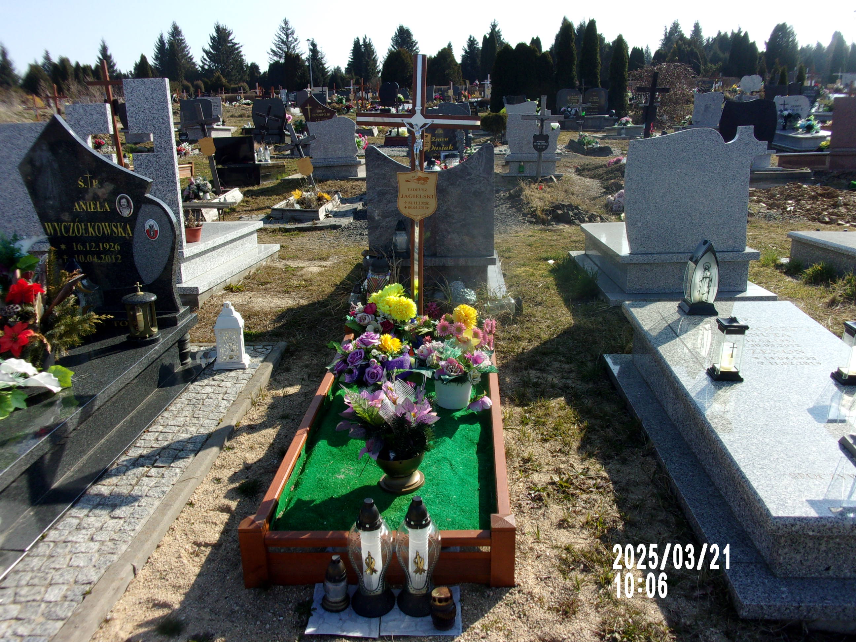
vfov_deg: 49.7
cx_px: 428
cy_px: 321
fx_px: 692
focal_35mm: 28
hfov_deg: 63.4
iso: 80
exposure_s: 1/75
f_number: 10.8
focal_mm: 5.1
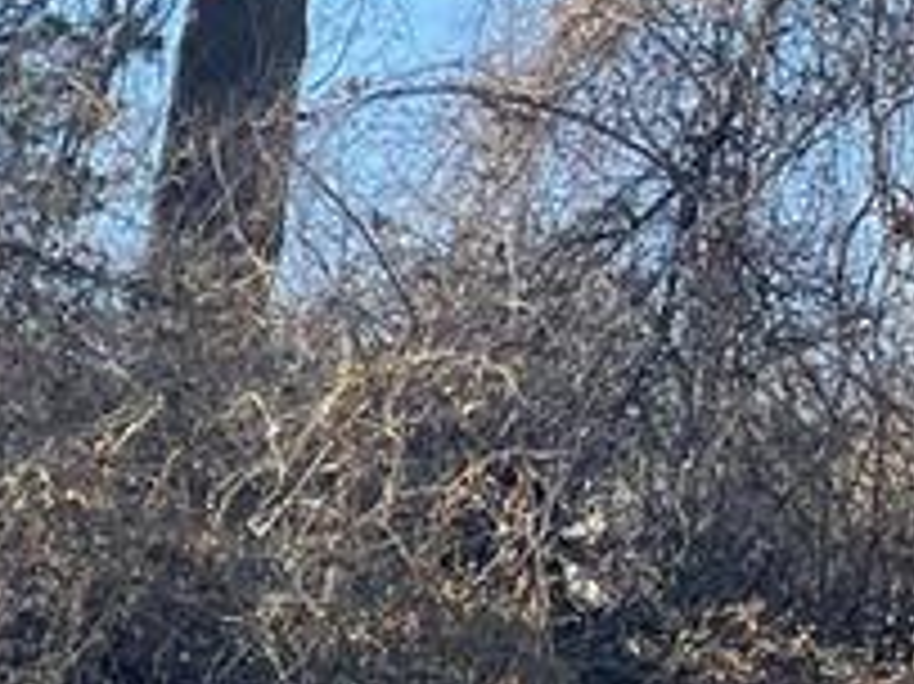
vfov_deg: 10.7
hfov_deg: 12.6
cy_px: 1372
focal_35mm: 126
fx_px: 3325
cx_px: -1202
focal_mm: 5.1
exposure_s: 1/994
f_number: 1.6
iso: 32
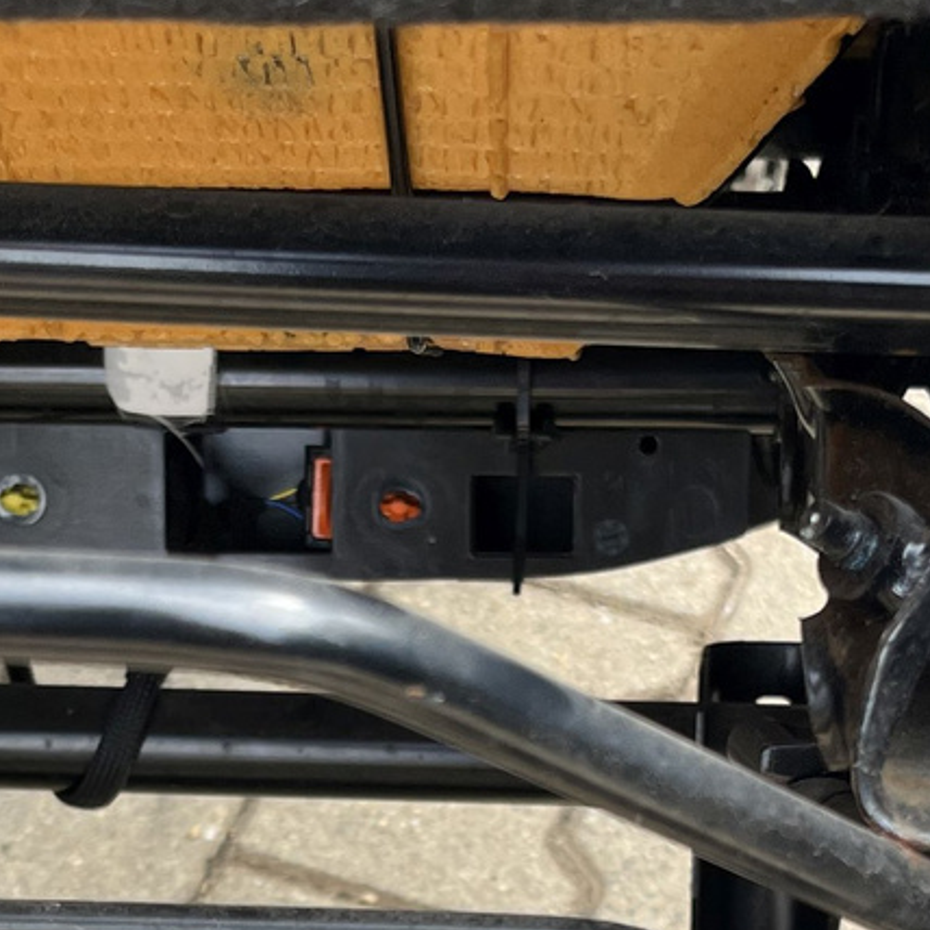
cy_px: 1065
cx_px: 487
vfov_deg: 19.2
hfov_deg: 20.2
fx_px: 2614
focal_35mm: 86
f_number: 1.6
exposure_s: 1/563
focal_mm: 5.1
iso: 50
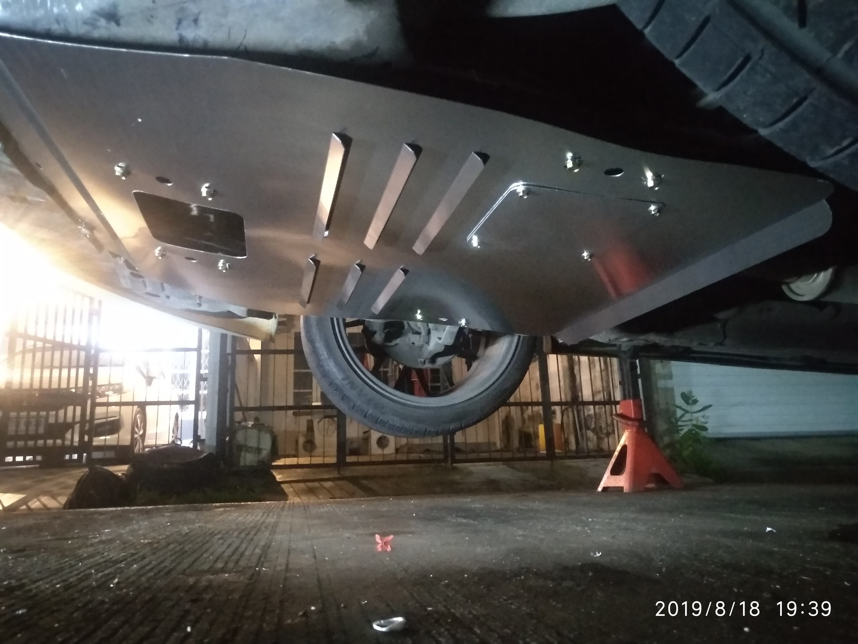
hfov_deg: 76.4
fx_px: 545
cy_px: 322
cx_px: 429
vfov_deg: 61.1
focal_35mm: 22
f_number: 2.2
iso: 6400
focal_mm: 3.81
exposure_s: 1/17
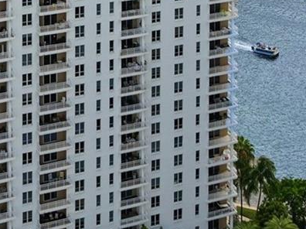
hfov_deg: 19.7
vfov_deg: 14.7
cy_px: -42
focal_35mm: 97
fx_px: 856
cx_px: 3
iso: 190
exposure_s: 1/1000
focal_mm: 12.29
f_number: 2.8
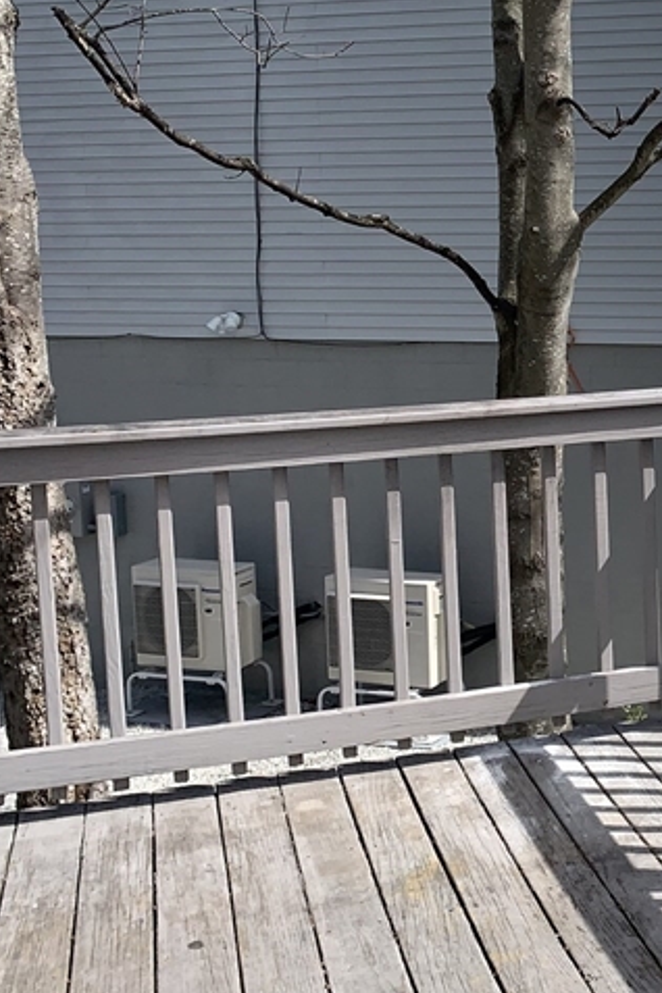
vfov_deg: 34.2
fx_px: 1600
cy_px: 329
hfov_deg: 21.0
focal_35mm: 58
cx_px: 885
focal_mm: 4.25
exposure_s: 1/2421
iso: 25
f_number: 1.8
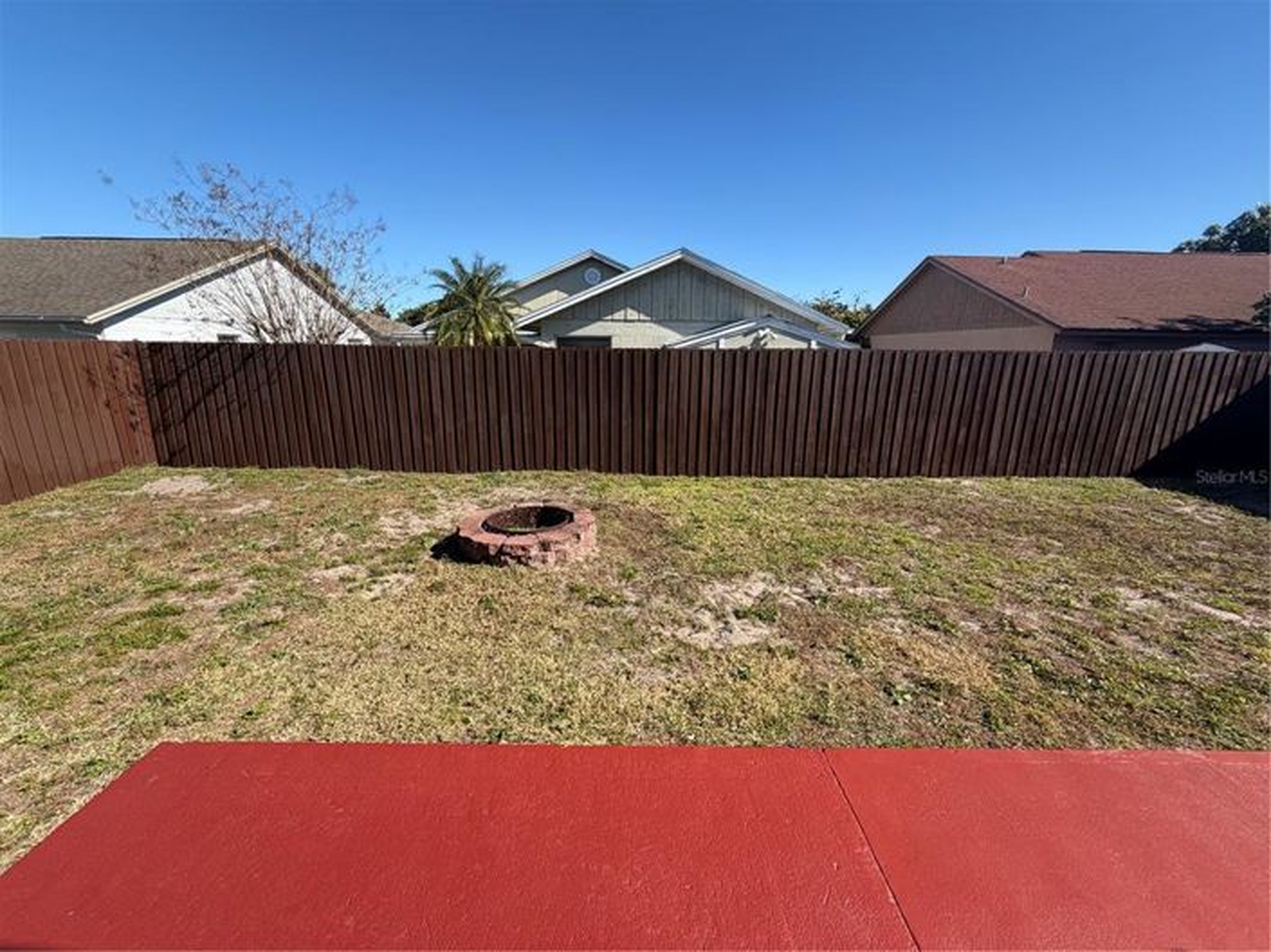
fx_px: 514
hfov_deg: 102.1
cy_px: 476
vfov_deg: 85.6
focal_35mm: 14
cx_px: 636
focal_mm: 2.22
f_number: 2.2
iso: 32
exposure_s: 1/770
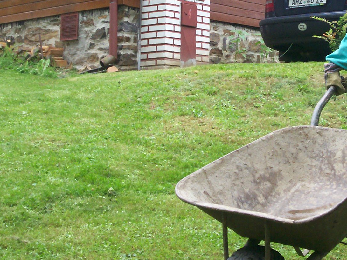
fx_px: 762
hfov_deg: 25.3
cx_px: 266
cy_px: 40
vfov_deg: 19.1
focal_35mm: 76
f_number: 4.5
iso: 100
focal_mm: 5.9
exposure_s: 1/65
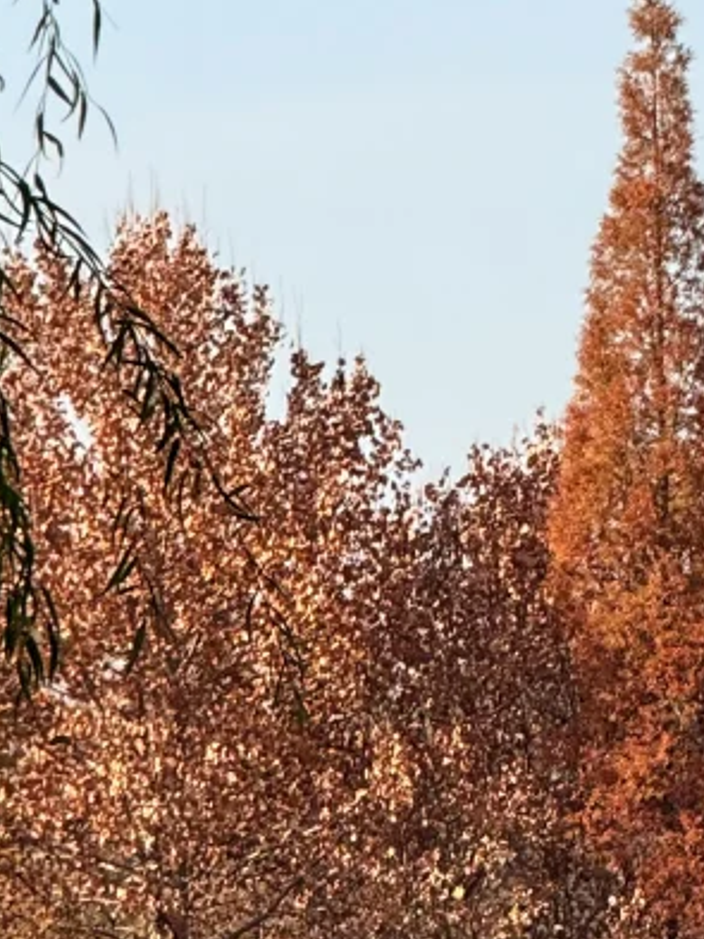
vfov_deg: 4.5
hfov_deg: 3.4
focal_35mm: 440
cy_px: 1489
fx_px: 11925
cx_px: 1167
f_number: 2.8
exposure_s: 1/638
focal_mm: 15.66
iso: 50
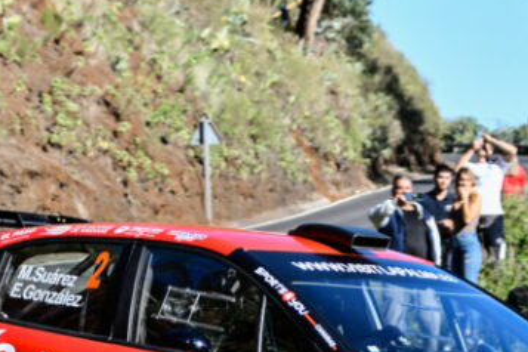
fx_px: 3124
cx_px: 340
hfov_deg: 9.7
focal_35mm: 213
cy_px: 288
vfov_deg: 6.4
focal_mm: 66
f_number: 5
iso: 200
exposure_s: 1/800
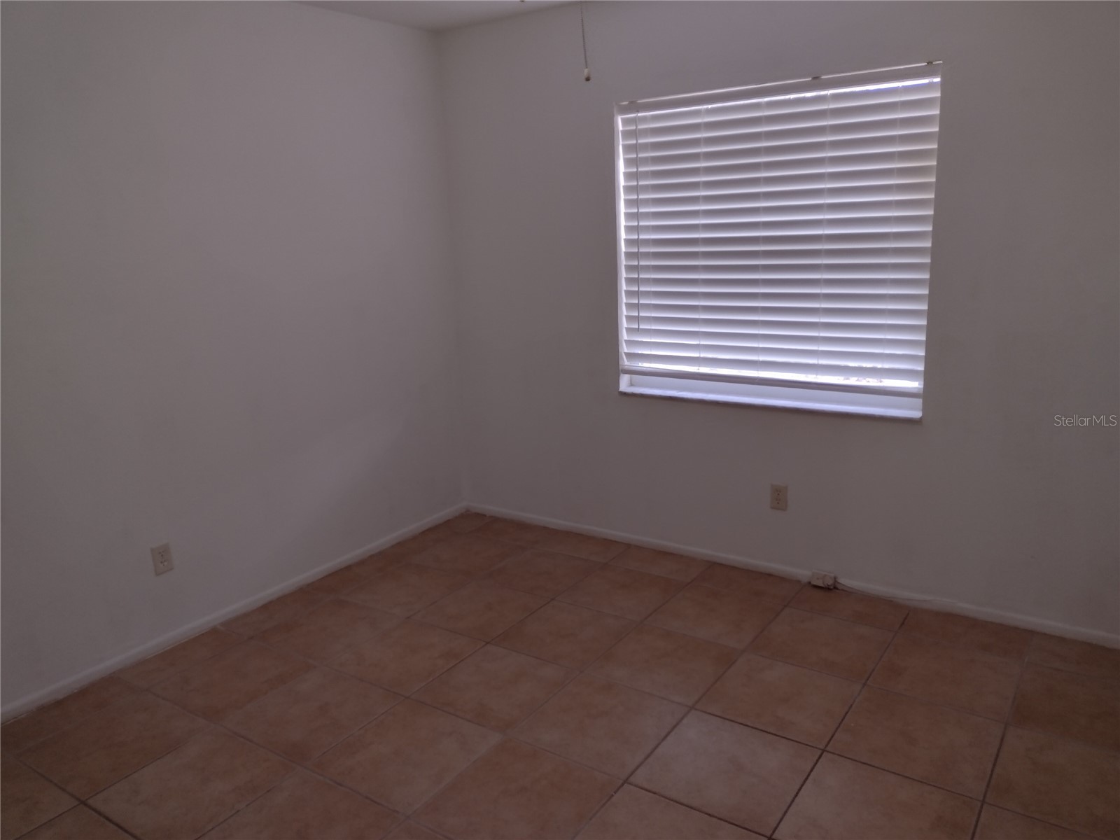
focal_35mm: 27
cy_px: 420
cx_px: 560
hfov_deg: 65.3
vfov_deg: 51.4
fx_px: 874
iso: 142
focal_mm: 4.71
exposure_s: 1/60
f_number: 1.7
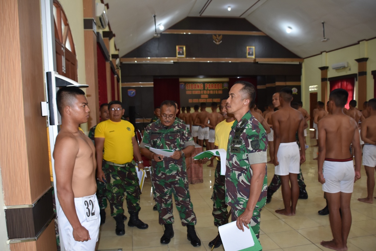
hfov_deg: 67.4
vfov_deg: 47.9
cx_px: 188
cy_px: 126
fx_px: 282
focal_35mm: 27
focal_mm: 18
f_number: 3.5
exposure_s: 1/60
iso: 500
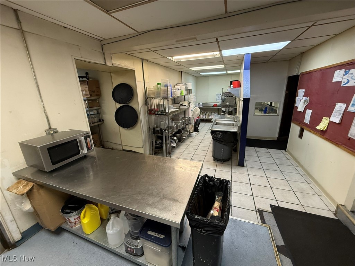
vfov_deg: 85.7
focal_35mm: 14
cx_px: 178
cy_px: 133
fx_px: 144
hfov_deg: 102.1
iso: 320
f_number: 2.2
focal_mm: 2.22
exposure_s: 1/120
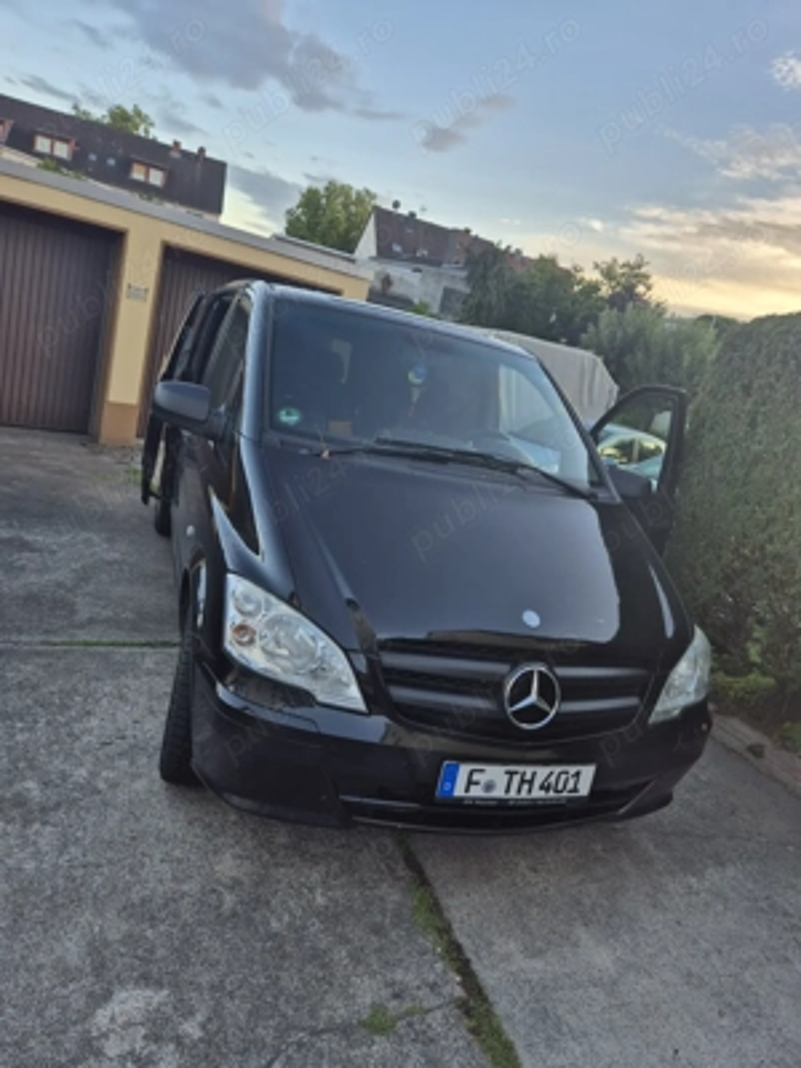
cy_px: 534
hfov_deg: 58.9
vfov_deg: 73.9
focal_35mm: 23
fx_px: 710
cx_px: 400
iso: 25
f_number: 1.8
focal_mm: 5.4
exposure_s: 1/206
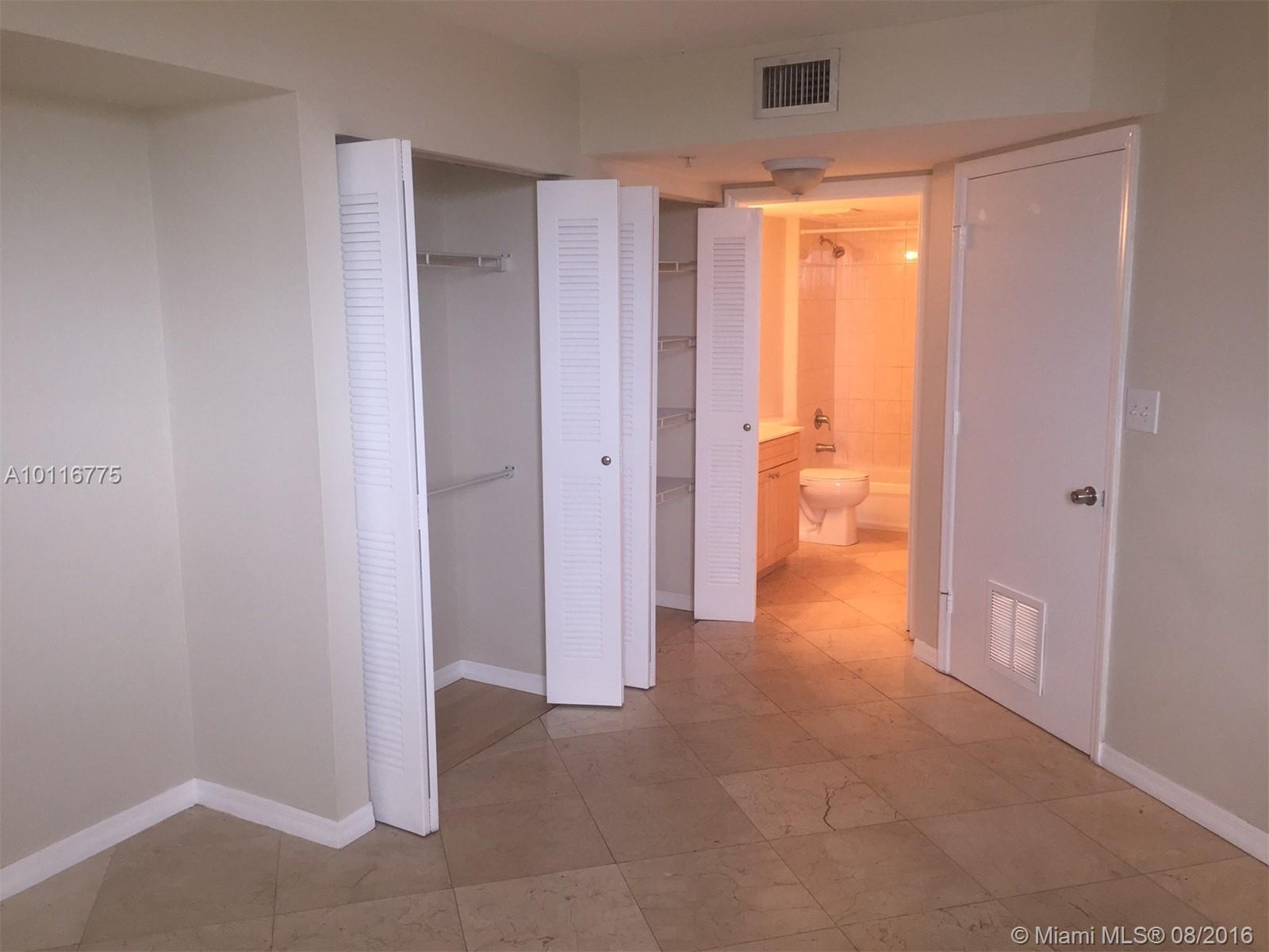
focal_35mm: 29
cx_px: 634
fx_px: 1063
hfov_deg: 61.7
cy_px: 476
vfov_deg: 48.2
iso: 50
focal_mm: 4.15
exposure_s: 1/30
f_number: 2.2
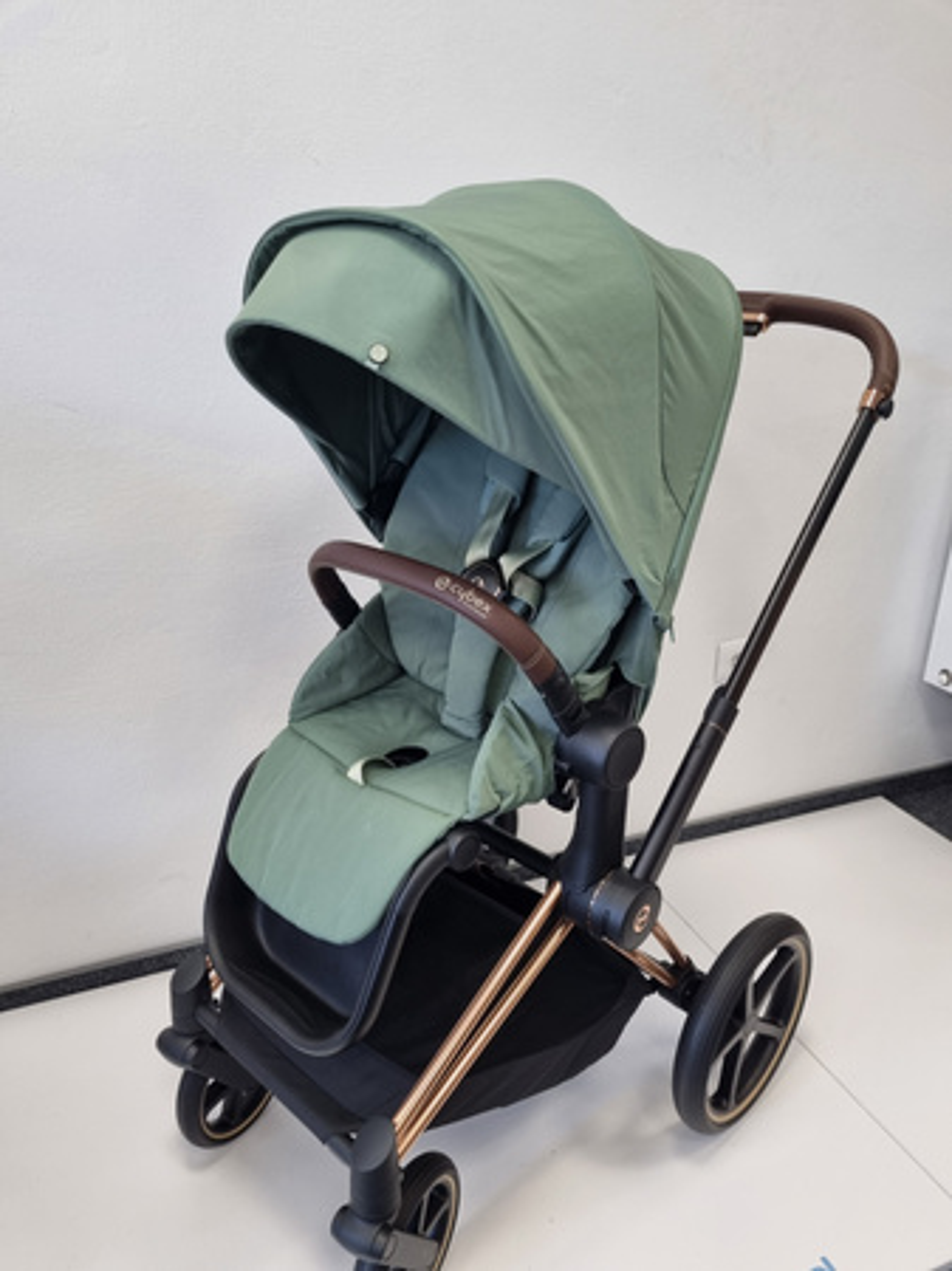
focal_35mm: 26
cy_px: 636
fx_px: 954
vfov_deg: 67.3
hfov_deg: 53.0
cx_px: 476
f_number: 1.8
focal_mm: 5.4
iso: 125
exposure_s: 1/100
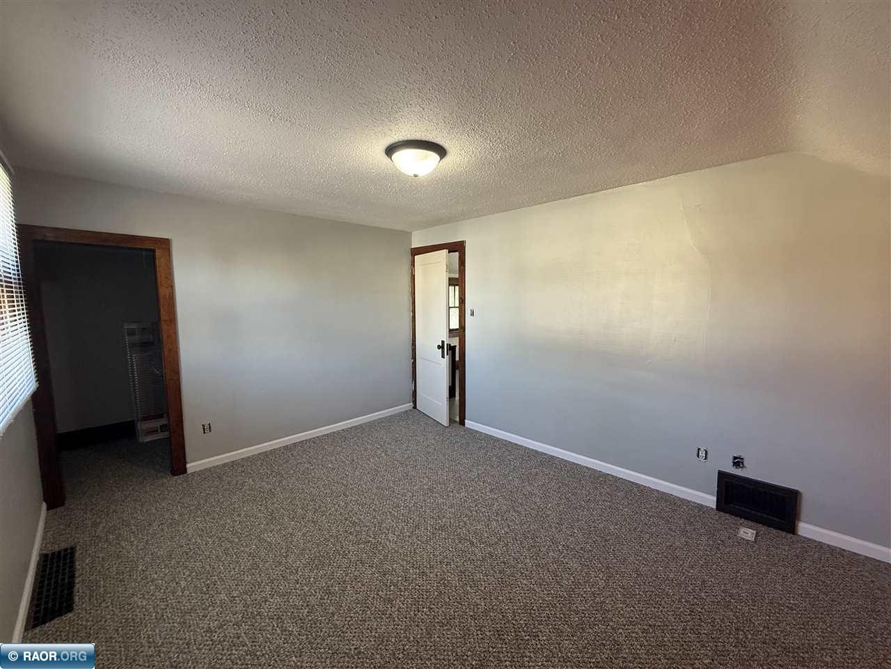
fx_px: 360
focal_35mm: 14
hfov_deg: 102.1
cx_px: 446
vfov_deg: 85.7
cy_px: 334
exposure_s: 1/120
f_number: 2.2
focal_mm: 2.22
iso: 200
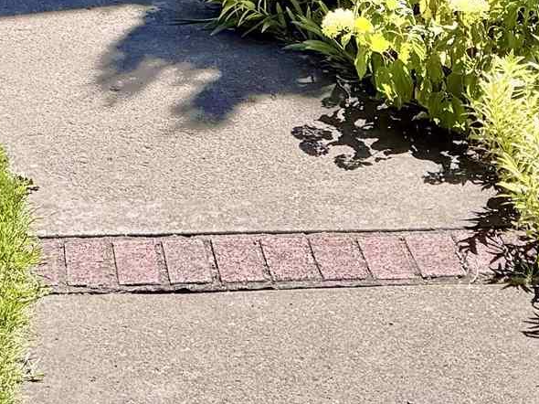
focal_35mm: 125
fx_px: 1946
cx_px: 58
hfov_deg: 15.6
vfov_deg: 10.0
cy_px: -633
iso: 100
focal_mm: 6.76
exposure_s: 1/2169
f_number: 1.78
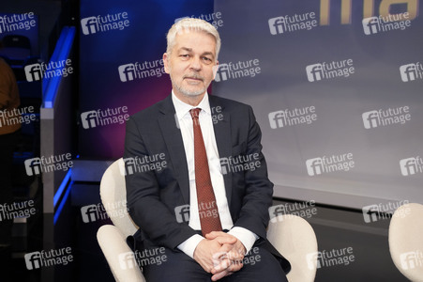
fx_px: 493
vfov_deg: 31.8
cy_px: 141
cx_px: 212
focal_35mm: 42
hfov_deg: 46.4
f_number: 5.6
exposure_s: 1/125
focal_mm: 42
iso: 2000
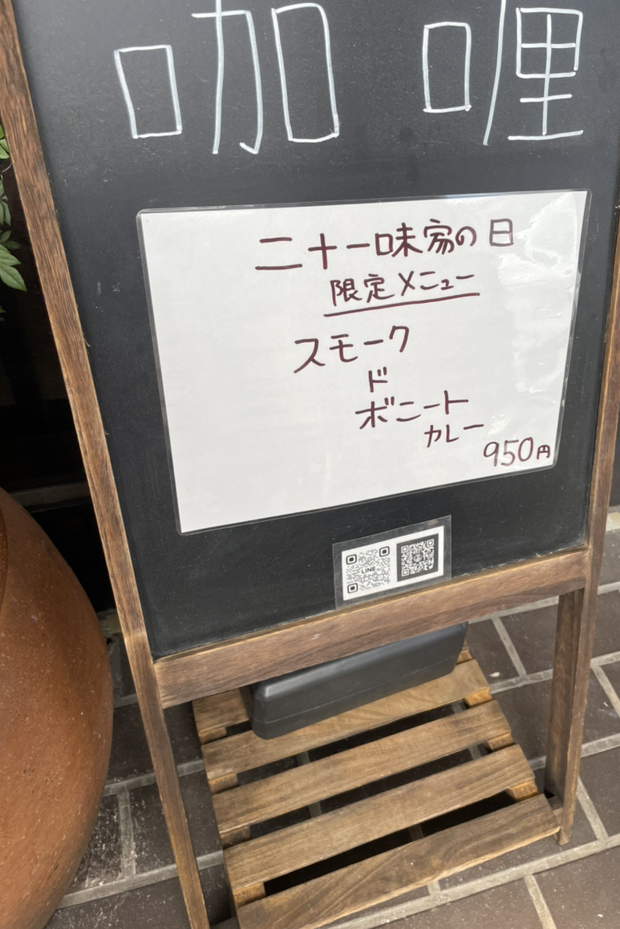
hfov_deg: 46.3
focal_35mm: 28
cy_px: 450
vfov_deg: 65.5
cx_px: 358
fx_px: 723
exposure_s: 1/670
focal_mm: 4.2
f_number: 1.6
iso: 32
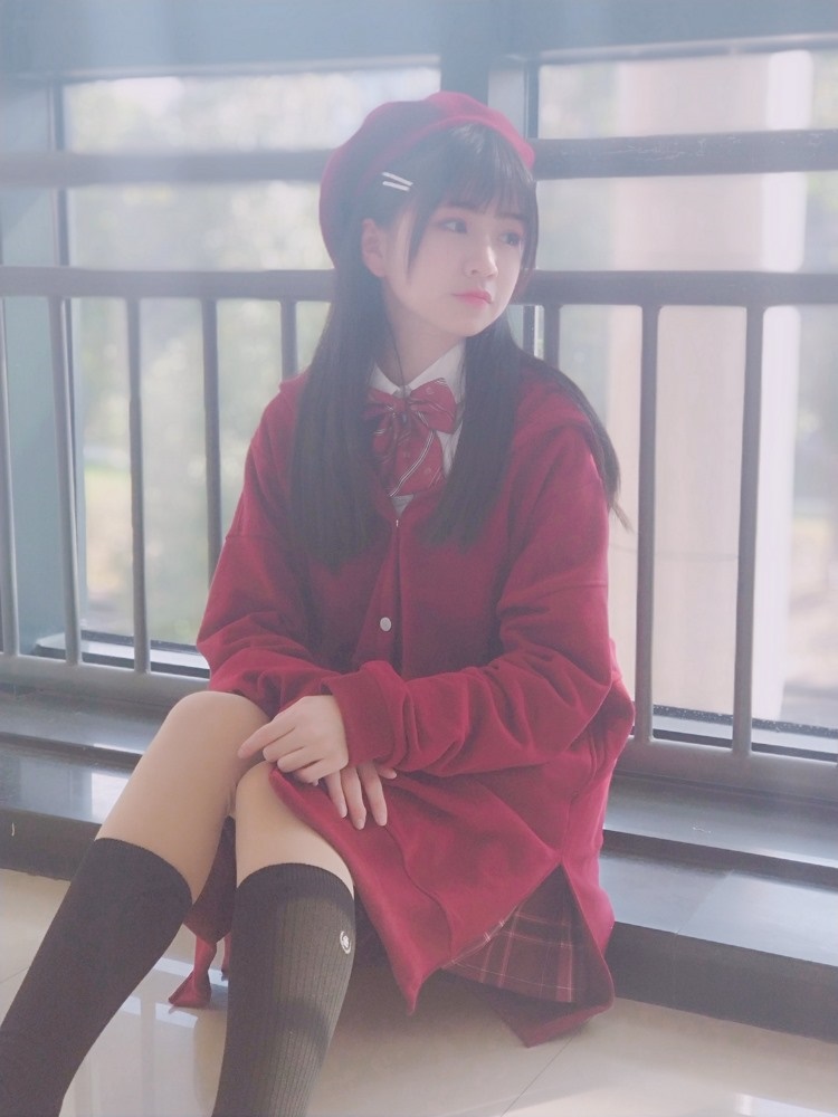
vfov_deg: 36.8
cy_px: 558
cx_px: 419
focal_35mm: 52
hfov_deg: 28.0
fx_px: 1678
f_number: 2.6
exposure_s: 1/100
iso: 250
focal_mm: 6.06
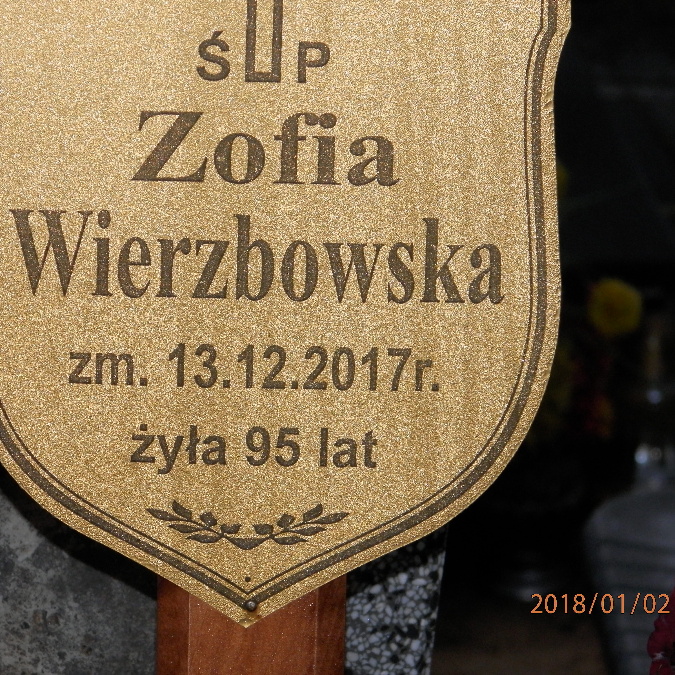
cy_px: 337
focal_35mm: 265
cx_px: 273
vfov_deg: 6.6
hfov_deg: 6.6
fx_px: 5846
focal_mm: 40
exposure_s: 1/200
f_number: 5.4
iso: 200
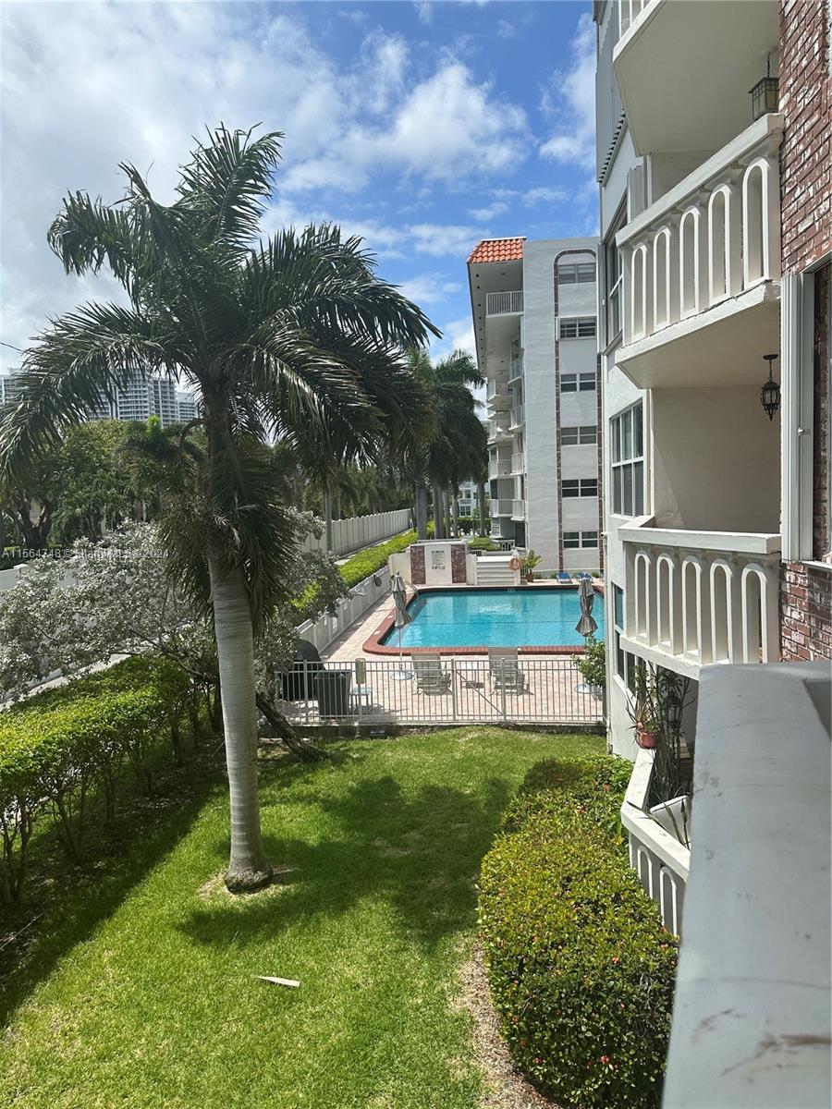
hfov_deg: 56.8
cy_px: 554
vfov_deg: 71.6
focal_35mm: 24
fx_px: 769
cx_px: 416
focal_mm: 6.86
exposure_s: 1/5848
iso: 80
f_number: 1.78
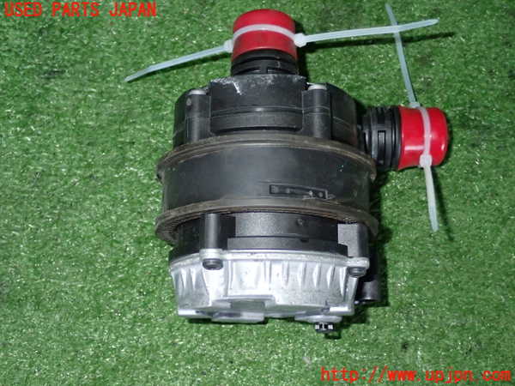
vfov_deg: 30.9
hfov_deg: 40.4
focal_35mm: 47
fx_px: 699
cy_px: 193
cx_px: 258
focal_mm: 8.4
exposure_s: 1/50
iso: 640
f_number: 9
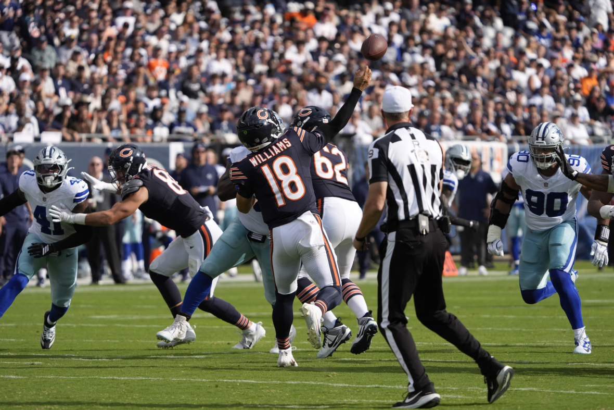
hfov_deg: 5.9
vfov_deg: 3.9
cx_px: 307
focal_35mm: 350
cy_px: 205
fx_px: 5970
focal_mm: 350
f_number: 6.3
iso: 640
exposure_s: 1/3200
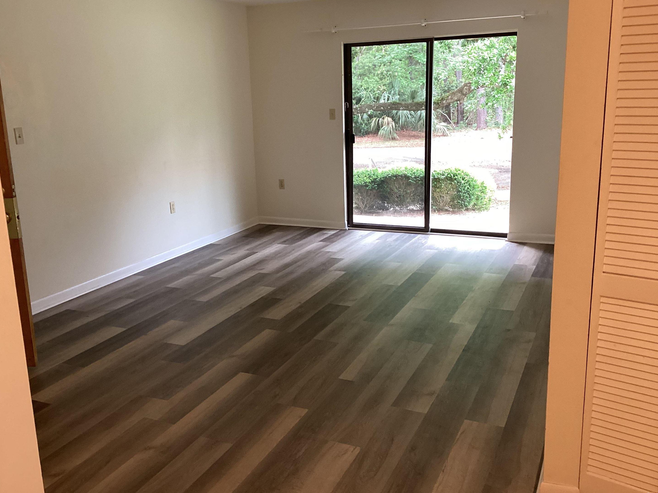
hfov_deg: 55.3
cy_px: 234
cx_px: 311
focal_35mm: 33
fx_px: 627
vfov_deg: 42.9
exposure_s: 1/60
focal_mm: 3.3
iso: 160
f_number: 2.4
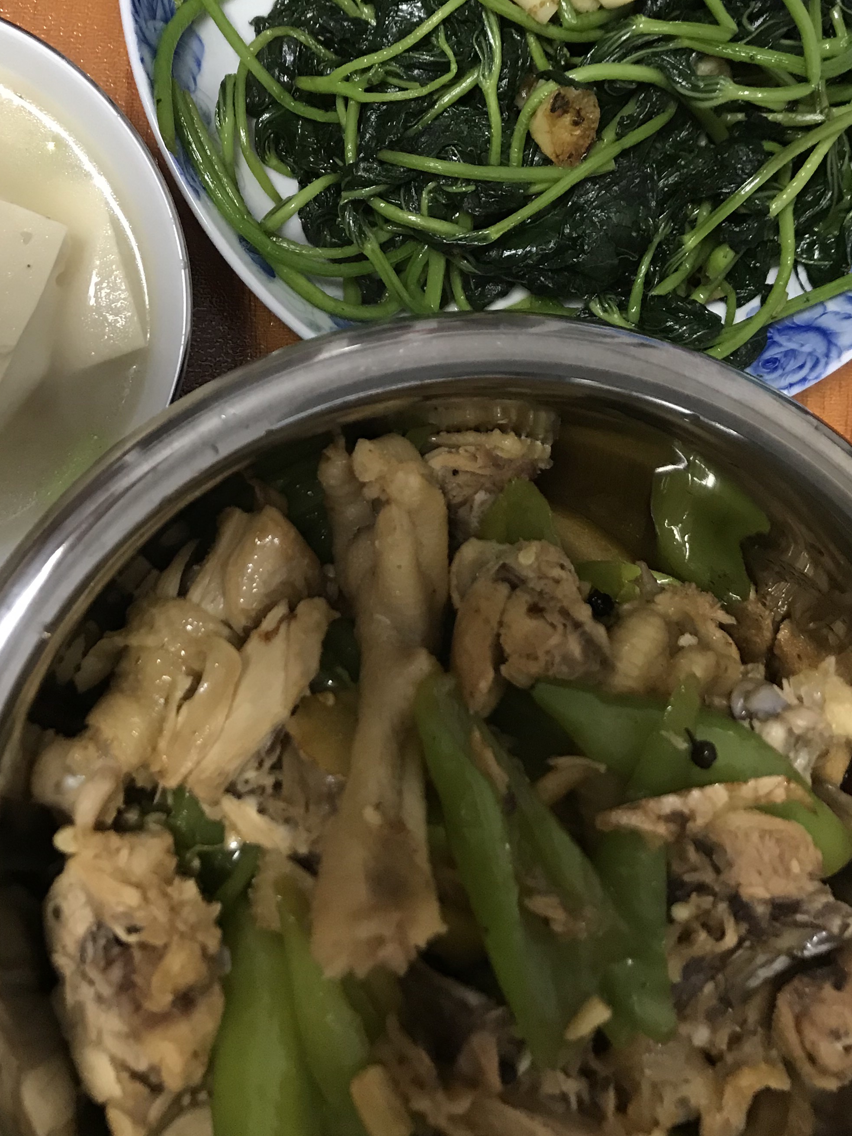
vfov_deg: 43.5
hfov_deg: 33.6
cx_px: 378
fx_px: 1411
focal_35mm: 43
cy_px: 427
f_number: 1.8
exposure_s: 1/17
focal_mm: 3.99
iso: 80
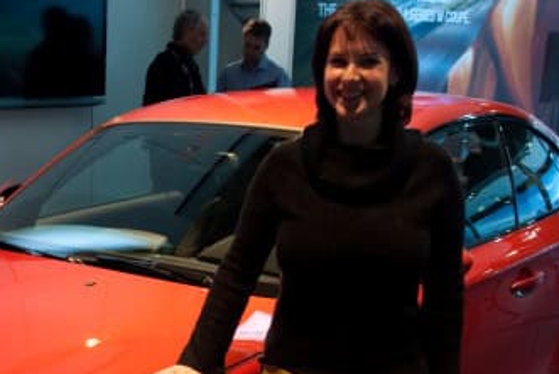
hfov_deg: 29.1
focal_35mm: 68
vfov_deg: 19.3
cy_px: 396
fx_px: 1056
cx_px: 132
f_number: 6.3
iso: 400
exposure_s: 1/25
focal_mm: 20
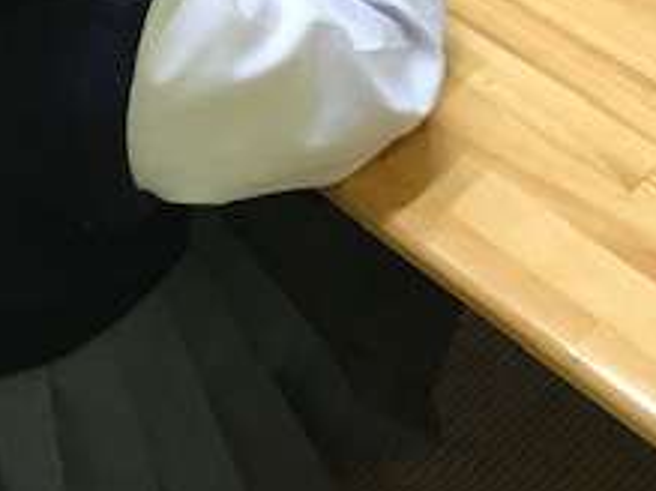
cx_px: 138
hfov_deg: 23.5
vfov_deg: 17.5
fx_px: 1553
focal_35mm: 82
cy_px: -18
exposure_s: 1/25
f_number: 1.8
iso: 32
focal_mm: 3.99
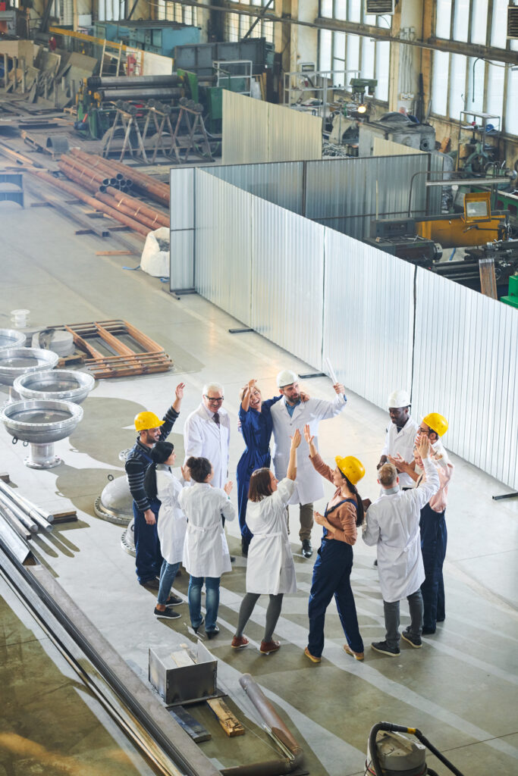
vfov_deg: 28.8
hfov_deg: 19.5
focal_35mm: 70
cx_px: 259
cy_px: 388
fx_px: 1510
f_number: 3.5
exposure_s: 1/200
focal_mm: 70
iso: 800
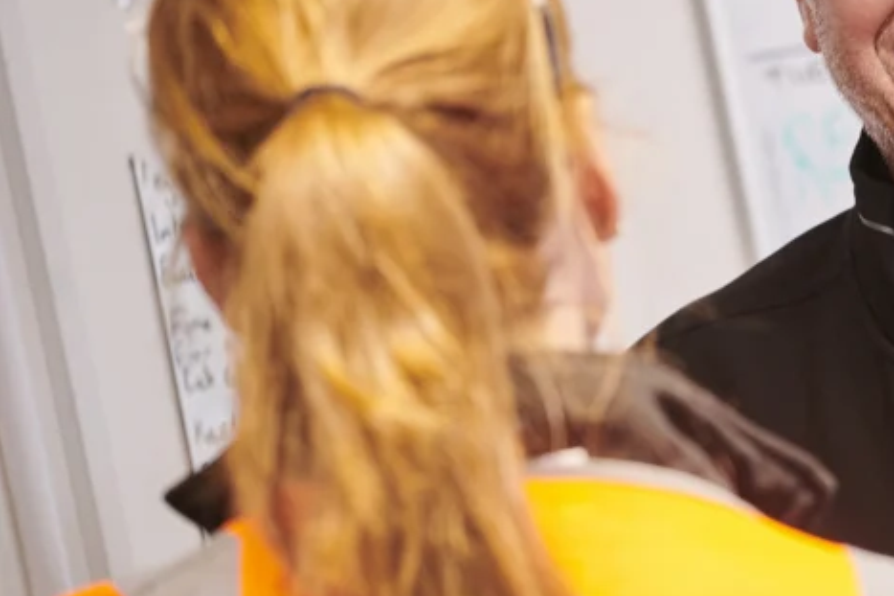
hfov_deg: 4.9
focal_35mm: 417
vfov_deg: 3.3
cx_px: 978
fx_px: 10351
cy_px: 244
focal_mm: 190
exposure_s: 1/200
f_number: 4
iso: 3200
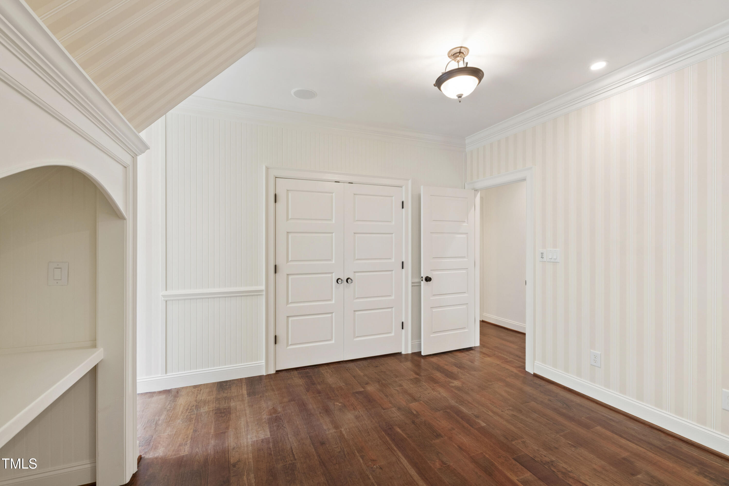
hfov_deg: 100.4
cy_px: 243
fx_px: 304
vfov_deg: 77.3
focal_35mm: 15
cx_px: 364
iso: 100
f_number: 8
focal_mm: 10
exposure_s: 1
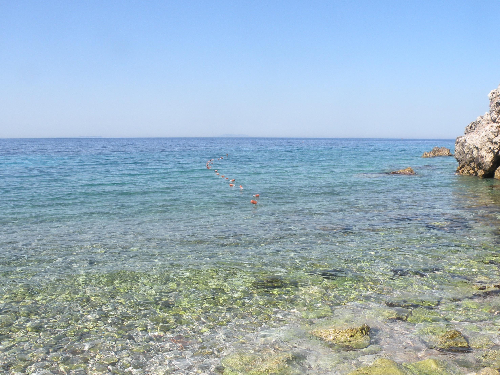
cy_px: 188
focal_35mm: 27
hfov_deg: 65.3
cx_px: 250
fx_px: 390
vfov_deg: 51.4
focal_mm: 4.7
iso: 64
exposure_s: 1/240
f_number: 5.6
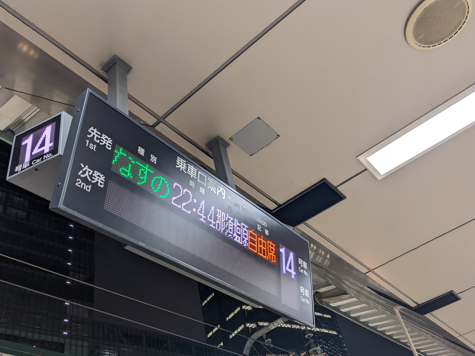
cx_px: 210
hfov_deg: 55.2
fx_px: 453
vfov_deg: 42.9
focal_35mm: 33
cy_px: 189
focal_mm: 4.38
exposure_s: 1/50
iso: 55
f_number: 1.73
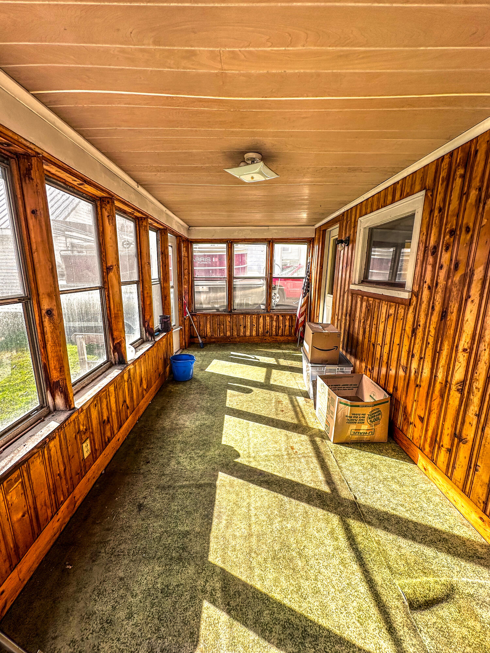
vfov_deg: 102.1
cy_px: 326
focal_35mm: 14
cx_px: 245
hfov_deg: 85.7
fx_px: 264
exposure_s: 1/390
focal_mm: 2.22
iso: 40
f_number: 2.2
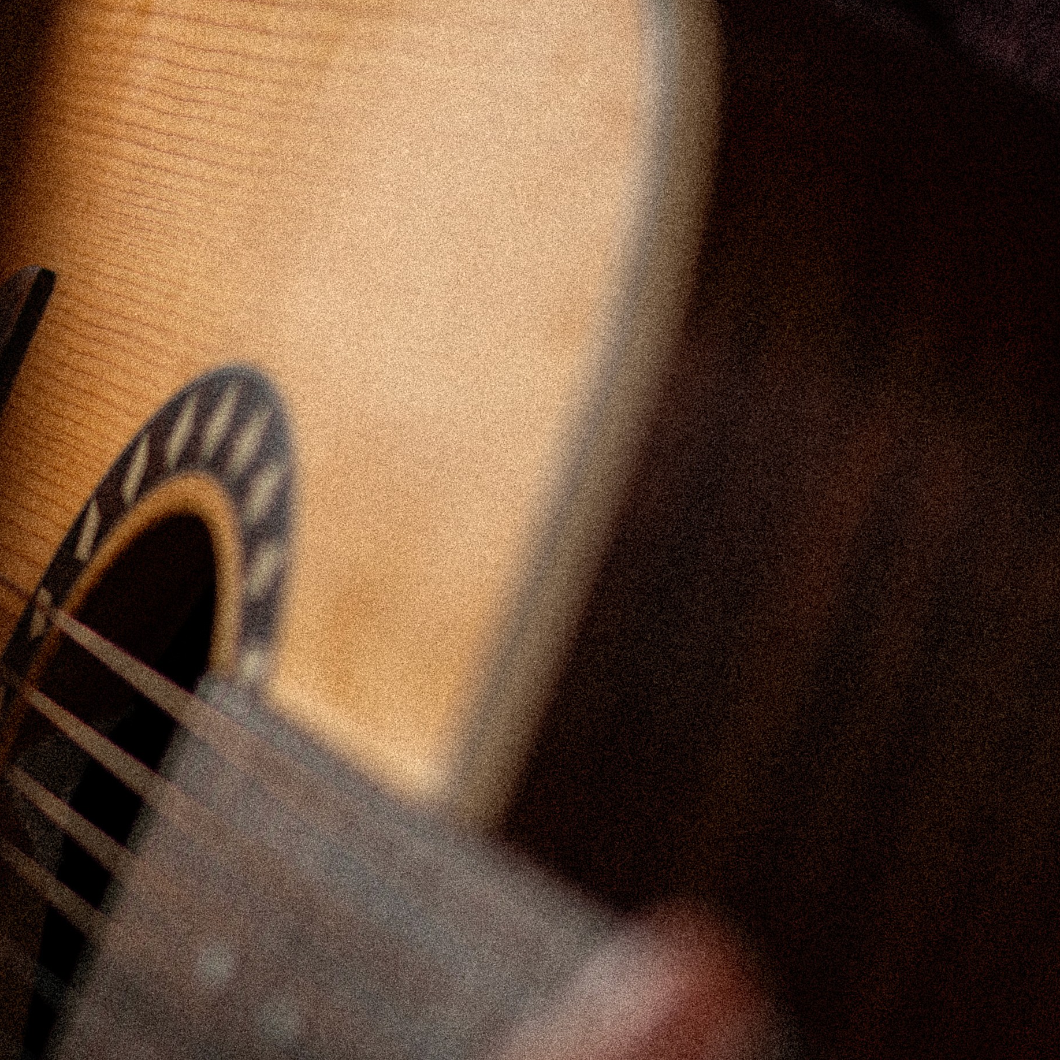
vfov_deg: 12.4
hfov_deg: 12.4
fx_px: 4850
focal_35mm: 140
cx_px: 318
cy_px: 741
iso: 100
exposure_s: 1/200
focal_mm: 50
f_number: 2.5
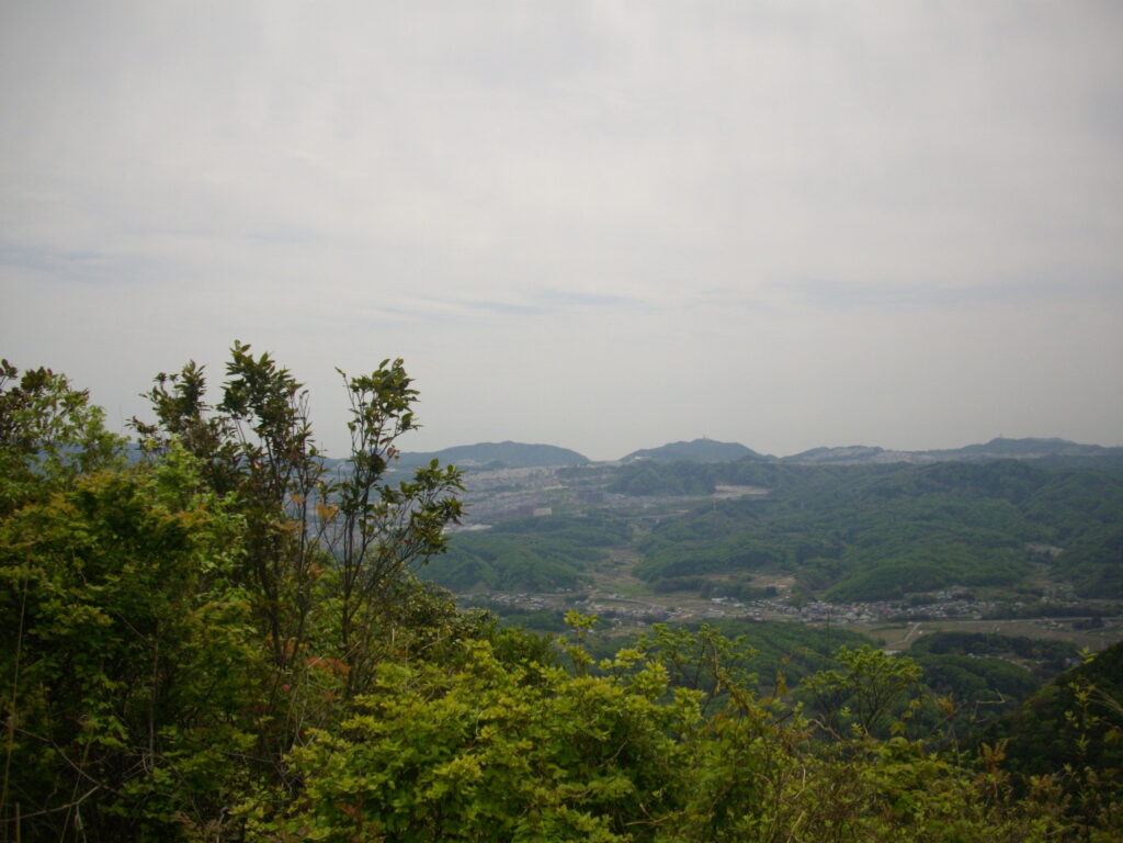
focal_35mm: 37
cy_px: 422
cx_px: 562
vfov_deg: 38.7
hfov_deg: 50.1
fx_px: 1200
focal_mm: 6.2
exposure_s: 1/800
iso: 100
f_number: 5.6
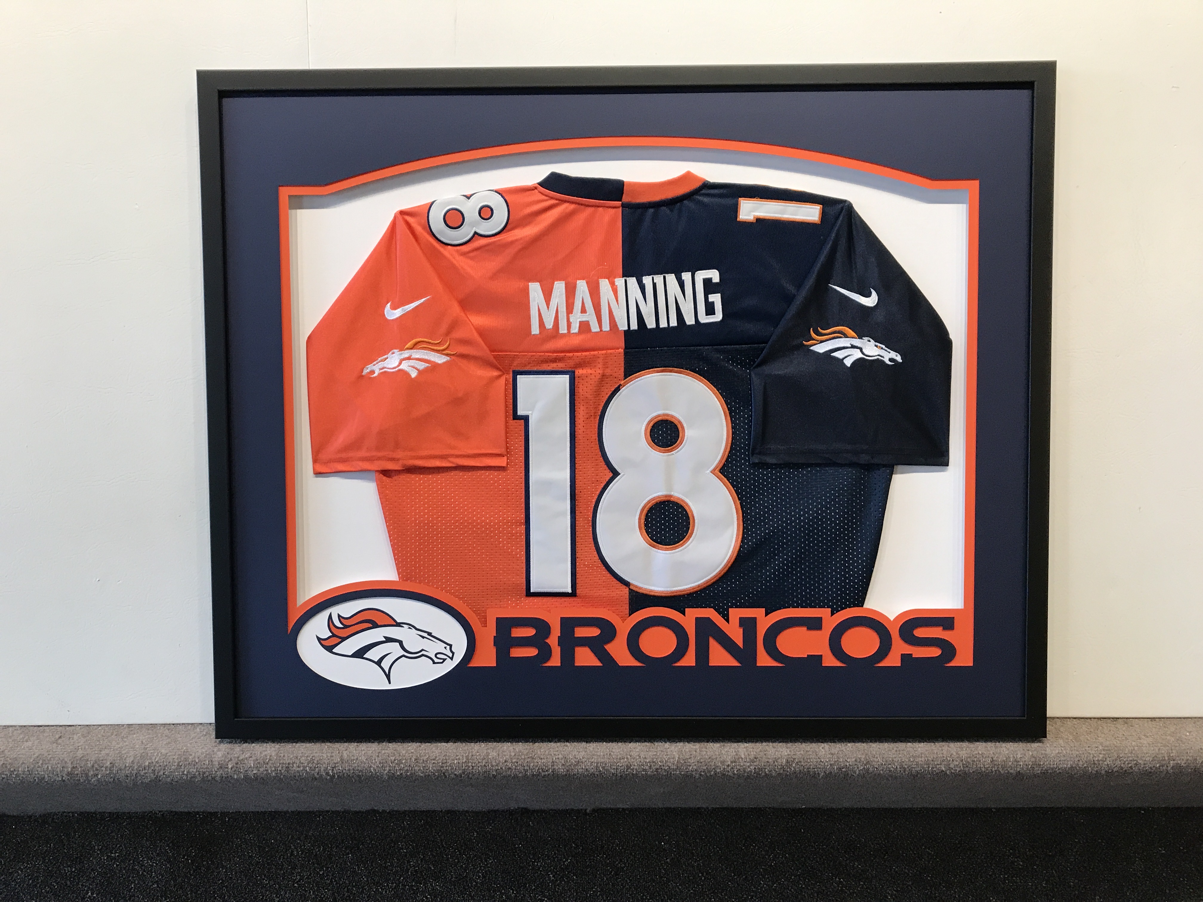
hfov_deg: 63.4
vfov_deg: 49.7
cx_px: 602
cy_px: 451
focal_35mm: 28
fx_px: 973
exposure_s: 1/30
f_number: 1.8
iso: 40
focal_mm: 3.99
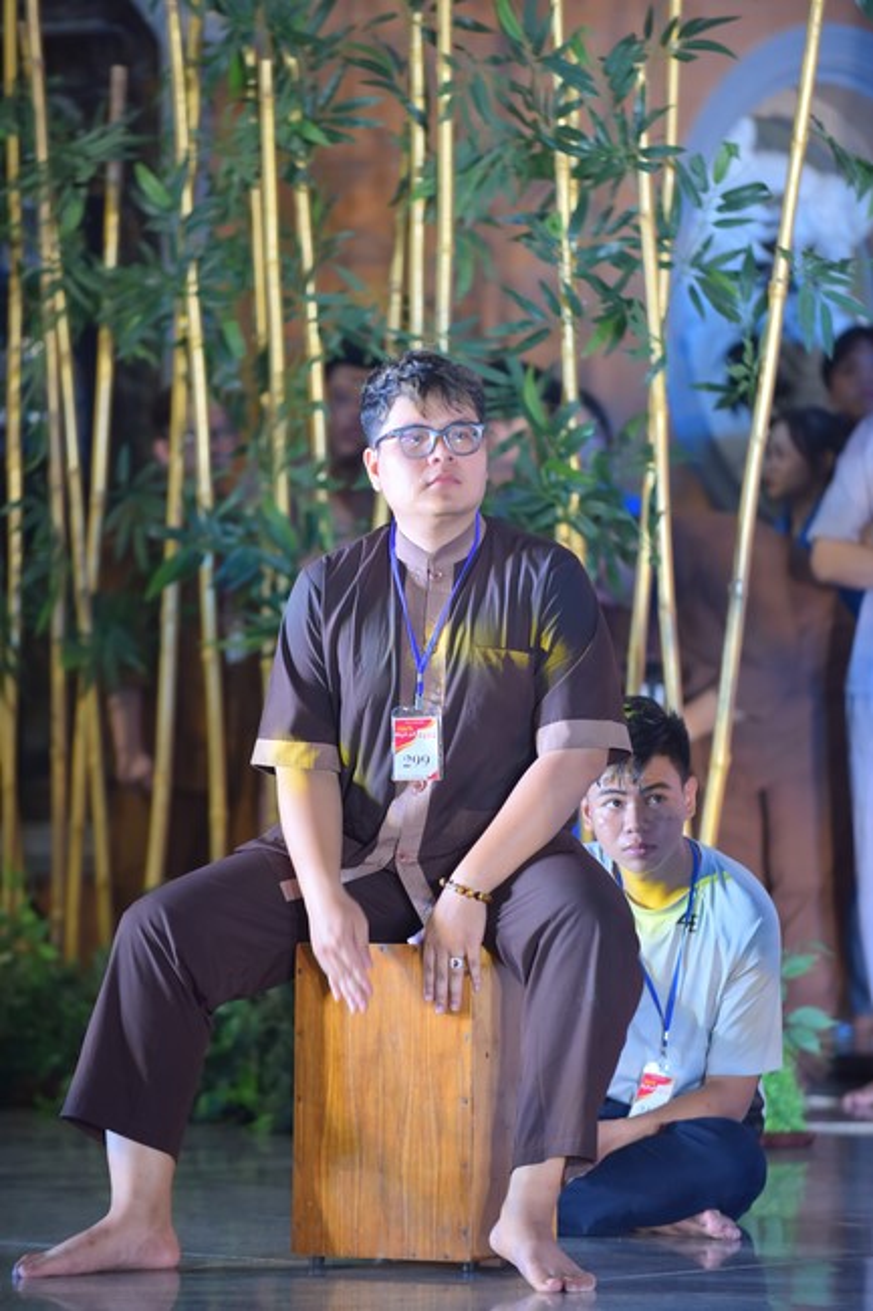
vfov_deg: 11.7
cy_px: 656
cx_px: 436
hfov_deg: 7.8
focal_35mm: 175
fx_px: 6369
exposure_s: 1/160
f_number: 3.2
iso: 400
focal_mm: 175
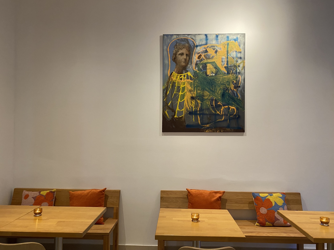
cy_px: 125
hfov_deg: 67.3
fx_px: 251
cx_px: 167
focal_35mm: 26
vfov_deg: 53.1
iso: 200
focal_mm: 4.25
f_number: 1.8
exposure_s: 1/50
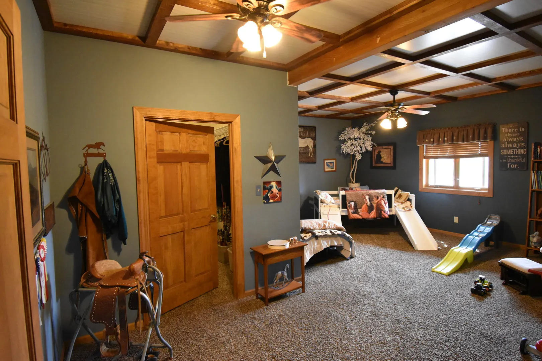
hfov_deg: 85.4
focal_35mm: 20
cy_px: 180
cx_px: 271
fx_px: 294
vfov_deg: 63.2
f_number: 4.8
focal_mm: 13
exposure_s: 1/60
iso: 4500
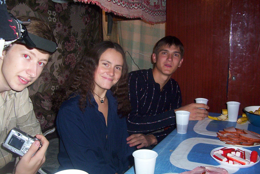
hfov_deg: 43.6
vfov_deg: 29.9
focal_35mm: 45
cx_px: 130
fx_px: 325
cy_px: 92
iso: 140
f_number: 2.73
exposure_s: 1/60
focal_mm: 5.77
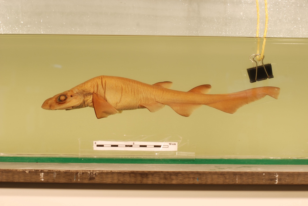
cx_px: 154
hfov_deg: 27.0
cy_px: 103
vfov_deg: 18.2
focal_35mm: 75
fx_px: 642
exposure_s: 1/2.5
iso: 100
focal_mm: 50
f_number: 9
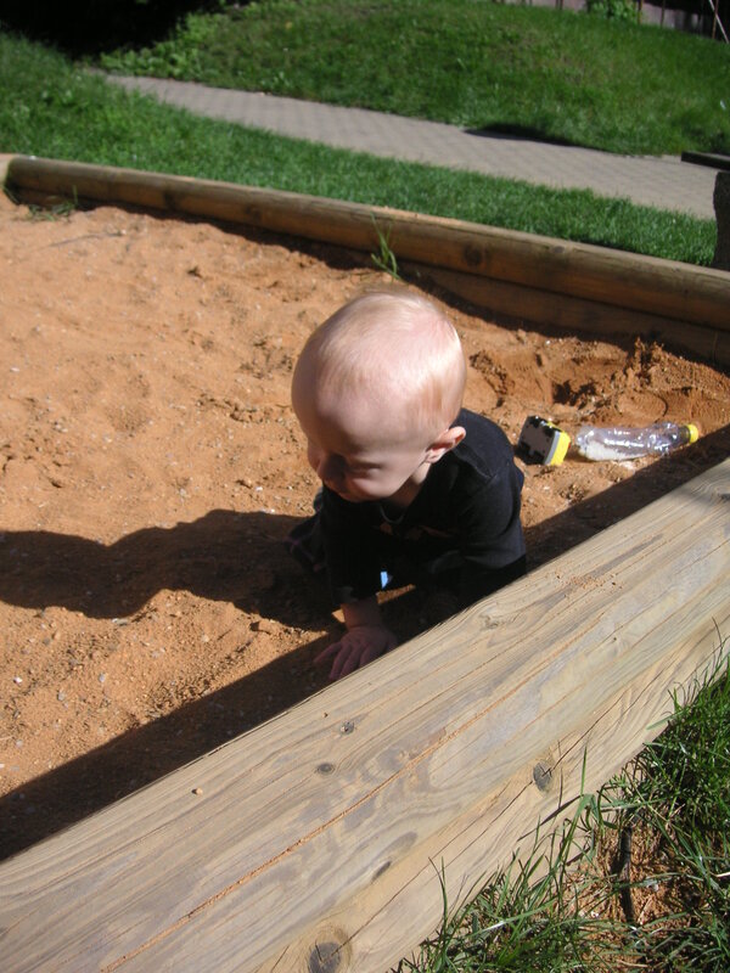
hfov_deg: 38.7
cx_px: 365
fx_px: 1040
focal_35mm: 37
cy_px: 486
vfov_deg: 50.1
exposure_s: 1/180
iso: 50
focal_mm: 6.1
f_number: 6.7
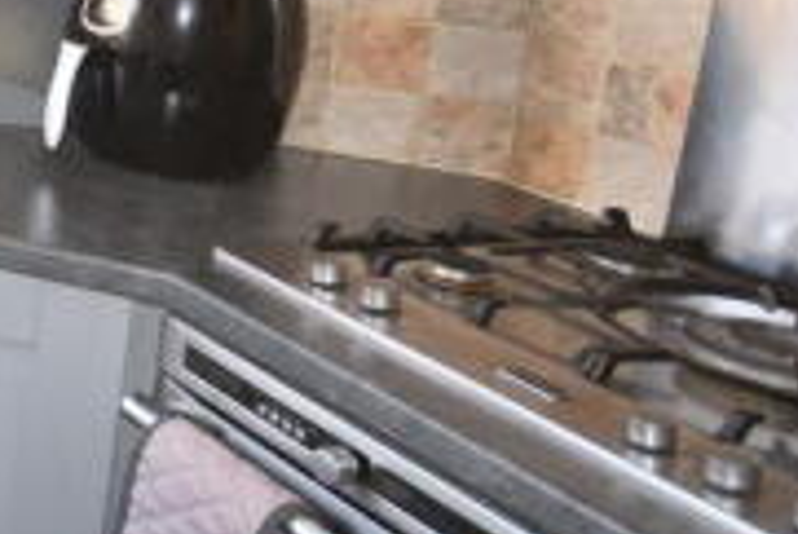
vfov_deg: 22.0
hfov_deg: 21.9
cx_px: -619
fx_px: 1327
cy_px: 11
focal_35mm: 60
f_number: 5.6
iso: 800
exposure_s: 1/125
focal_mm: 11
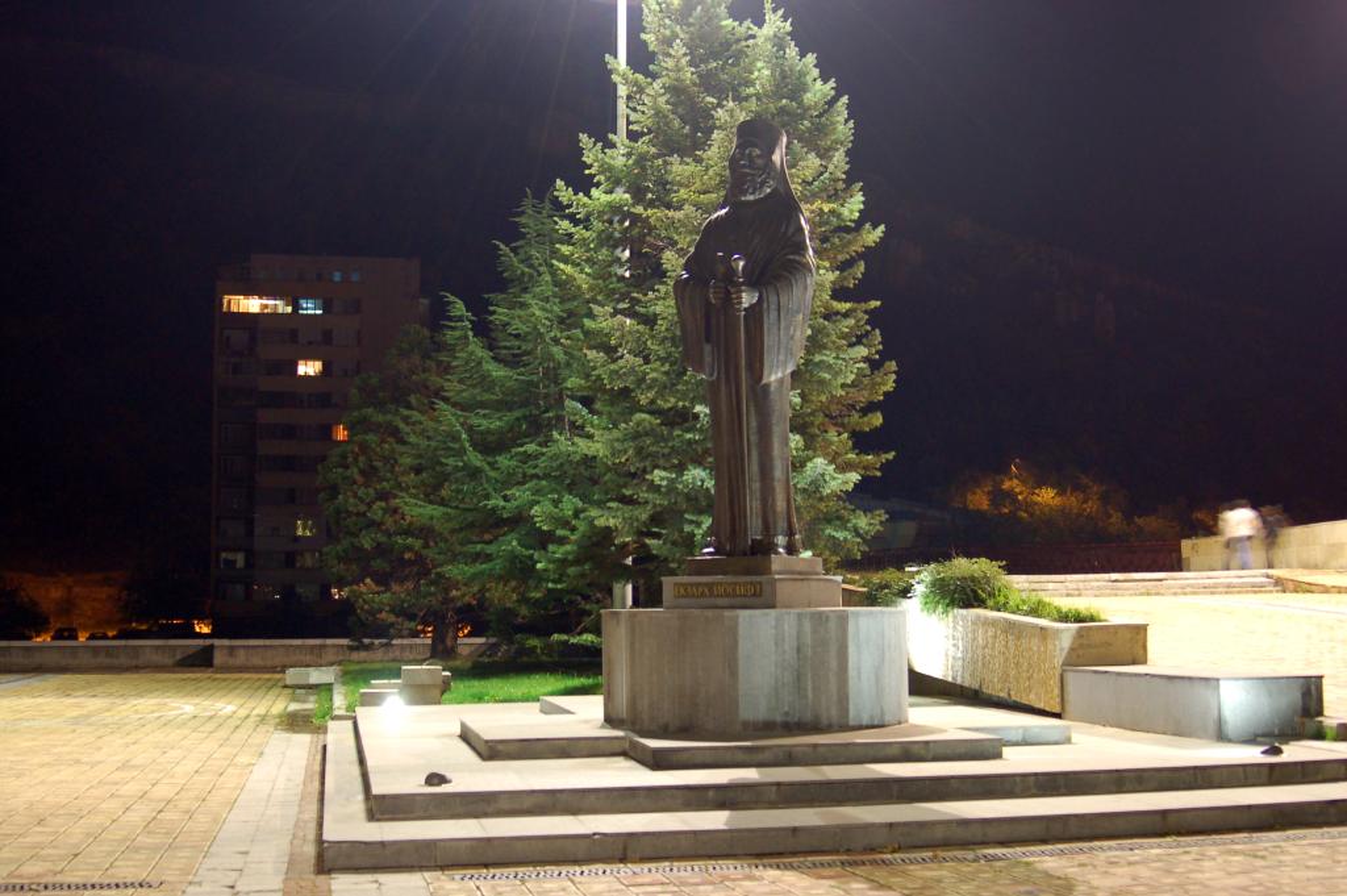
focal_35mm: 42
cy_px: 448
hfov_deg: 46.4
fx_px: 1570
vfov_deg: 31.8
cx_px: 674
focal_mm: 28
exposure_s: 1
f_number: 4
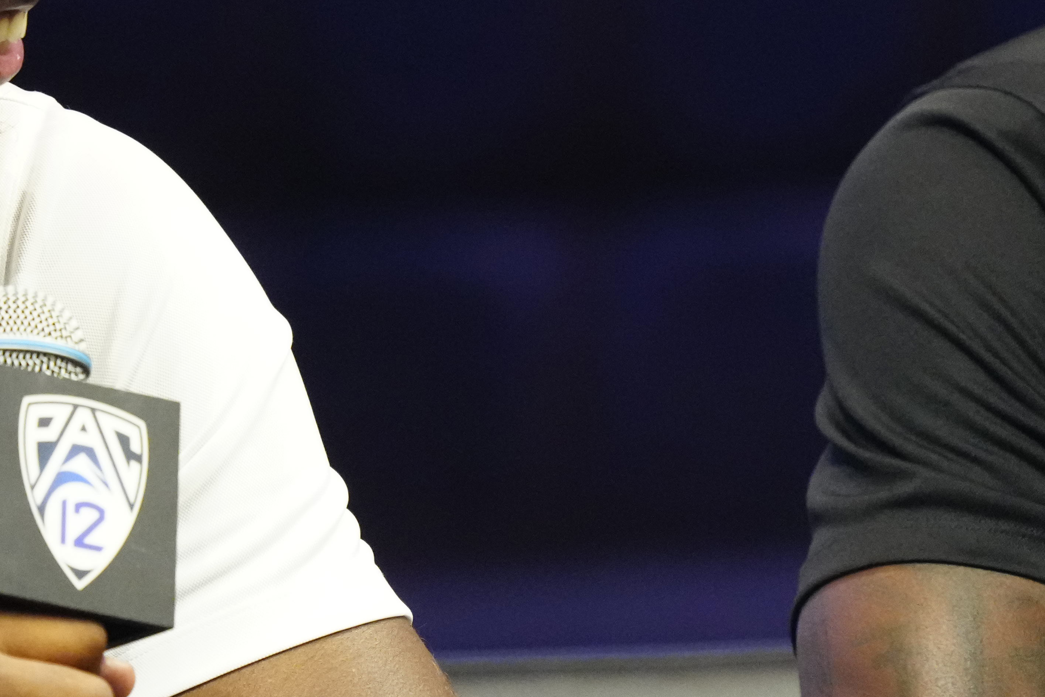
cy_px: 127
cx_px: 645
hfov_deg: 1.7
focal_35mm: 1223
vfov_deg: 1.1
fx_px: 35498
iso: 6400
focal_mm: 400
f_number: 4.5
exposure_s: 1/320
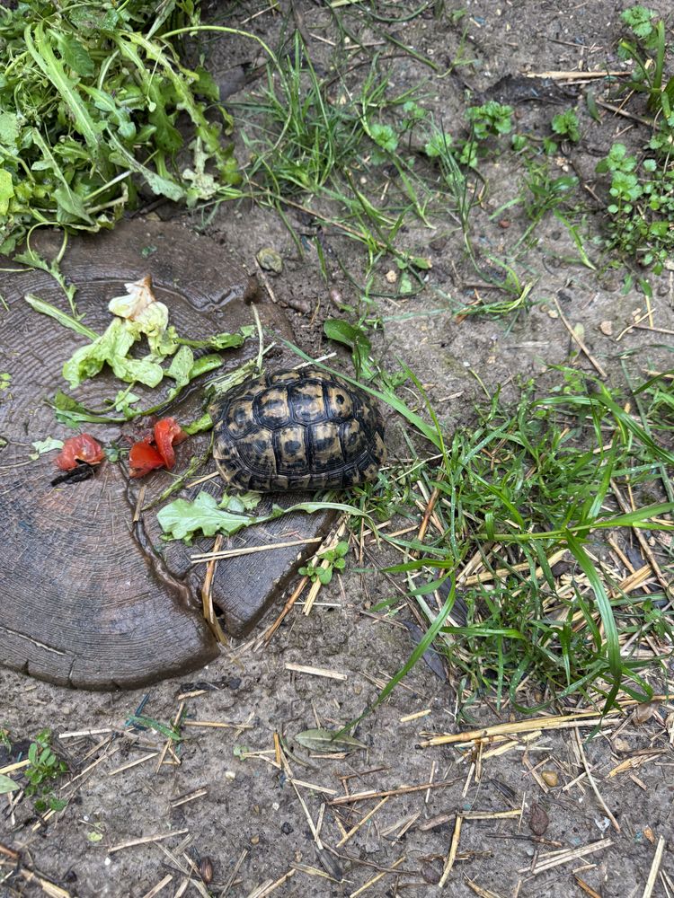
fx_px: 623
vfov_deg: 71.6
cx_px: 337
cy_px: 449
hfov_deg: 56.8
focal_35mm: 24
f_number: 1.78
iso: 125
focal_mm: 6.76
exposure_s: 1/121
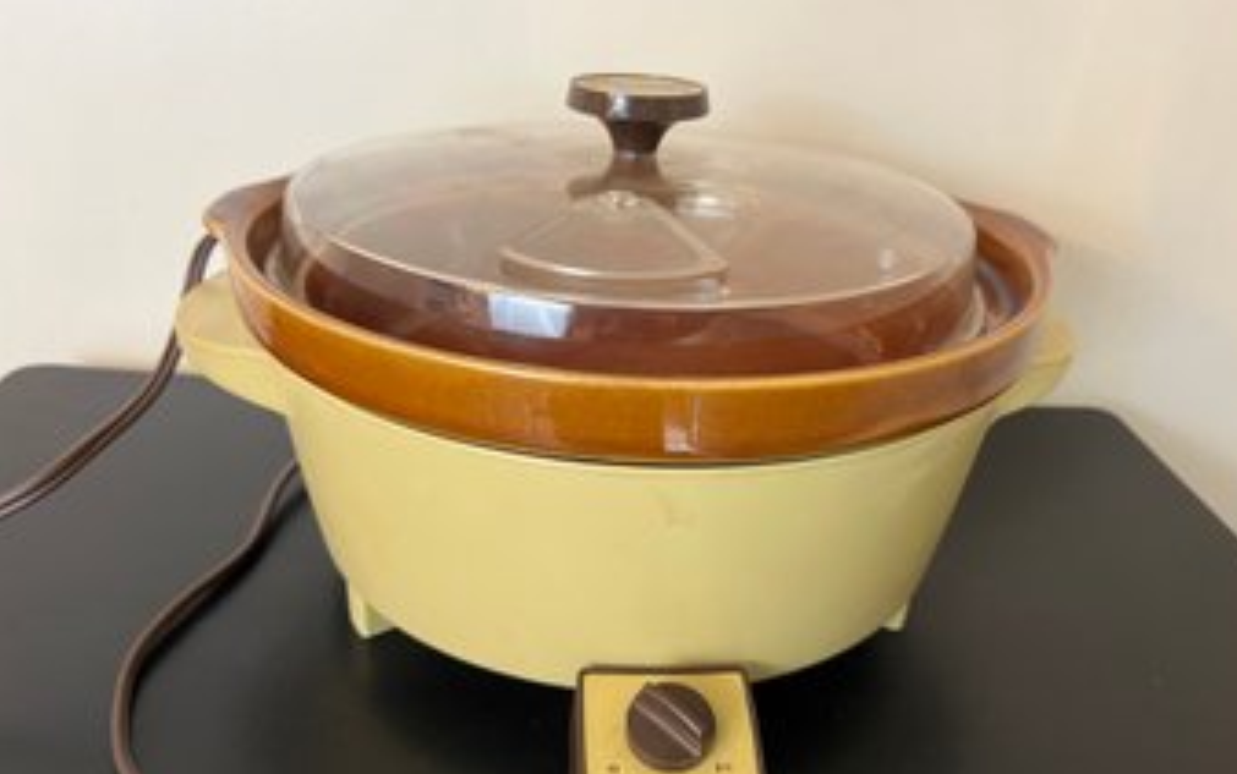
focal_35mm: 28
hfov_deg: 66.4
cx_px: 626
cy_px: 398
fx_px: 944
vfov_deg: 44.6
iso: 160
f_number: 1.5
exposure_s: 1/60
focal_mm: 5.7
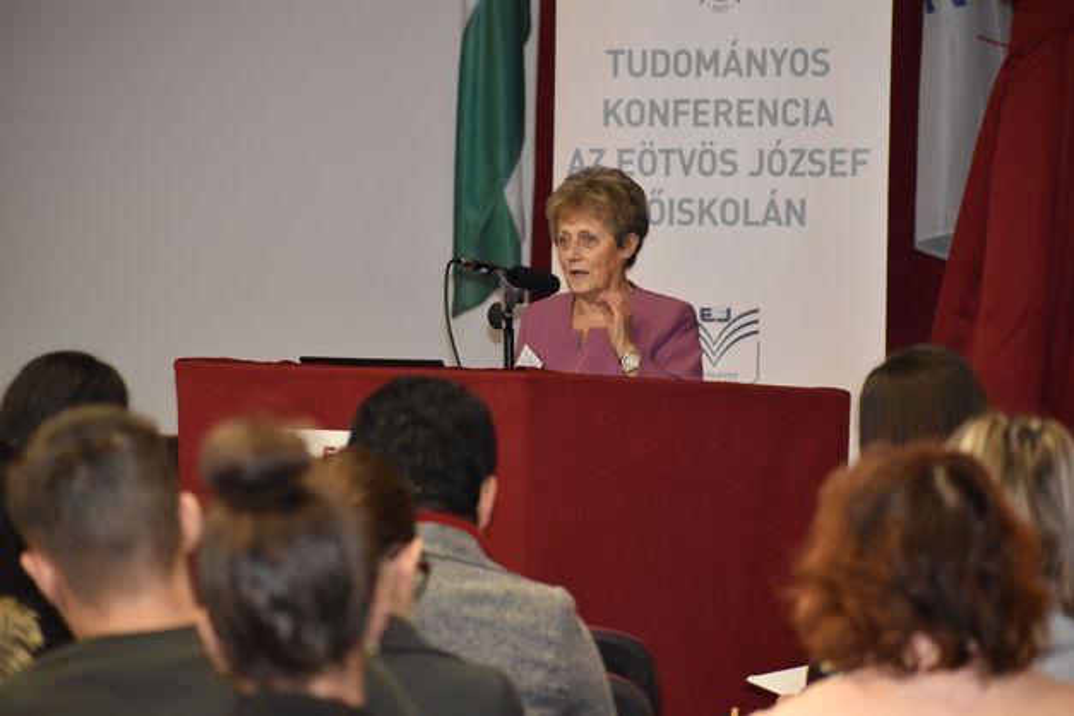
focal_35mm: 202
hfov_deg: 10.2
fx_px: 6041
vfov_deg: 6.8
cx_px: 537
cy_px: 358
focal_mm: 135
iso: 1600
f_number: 4.8
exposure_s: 1/80
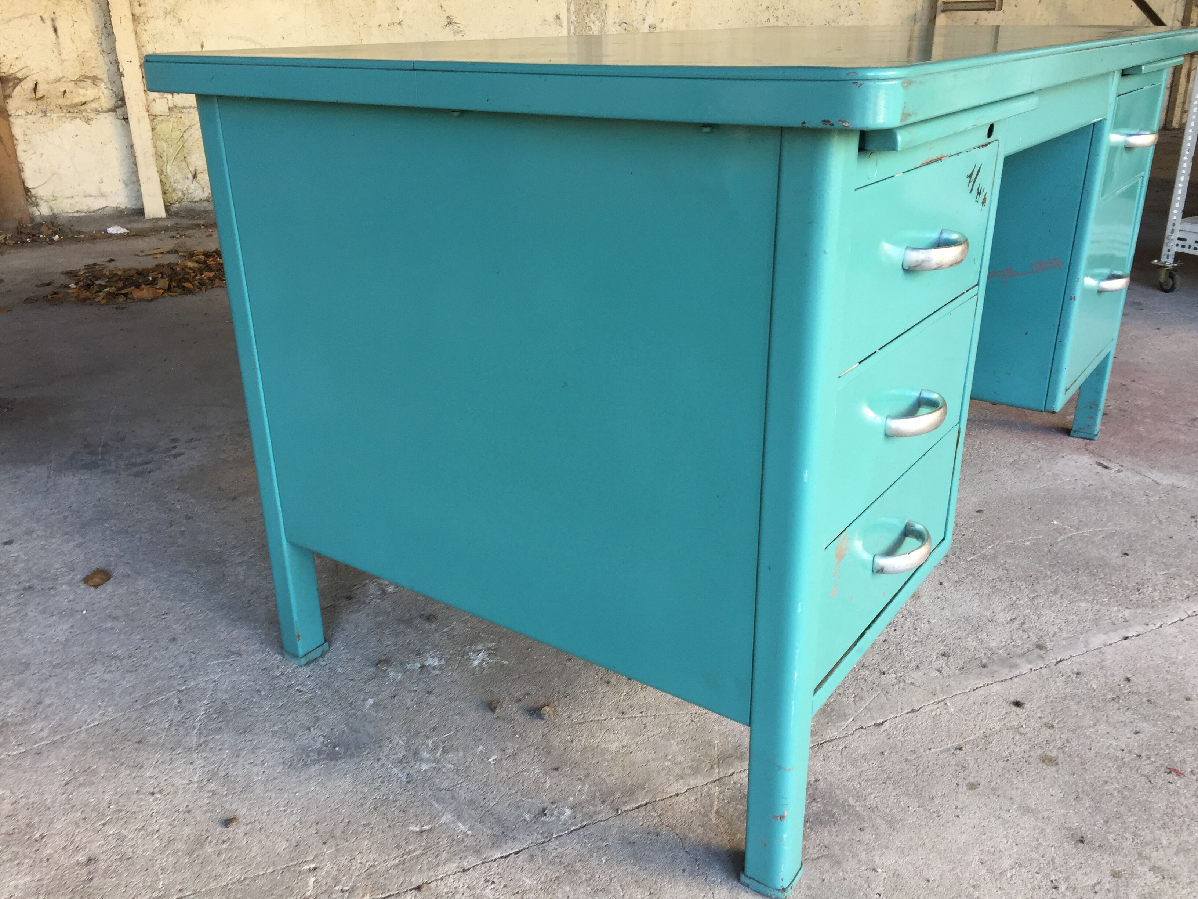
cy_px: 450
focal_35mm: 29
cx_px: 599
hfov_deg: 61.7
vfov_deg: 48.2
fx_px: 1004
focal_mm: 4.15
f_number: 2.2
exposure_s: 1/50
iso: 32
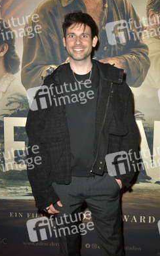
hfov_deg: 26.9
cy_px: 128
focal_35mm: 48
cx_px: 79
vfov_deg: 41.8
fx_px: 335
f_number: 5.6
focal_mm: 46
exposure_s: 1/250
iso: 250
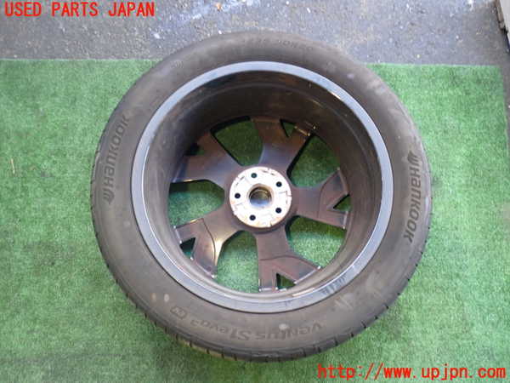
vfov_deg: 46.8
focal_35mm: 30
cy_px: 192
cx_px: 255
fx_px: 442
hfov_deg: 60.0
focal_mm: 5.4
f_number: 2.3
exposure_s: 1/30
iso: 250
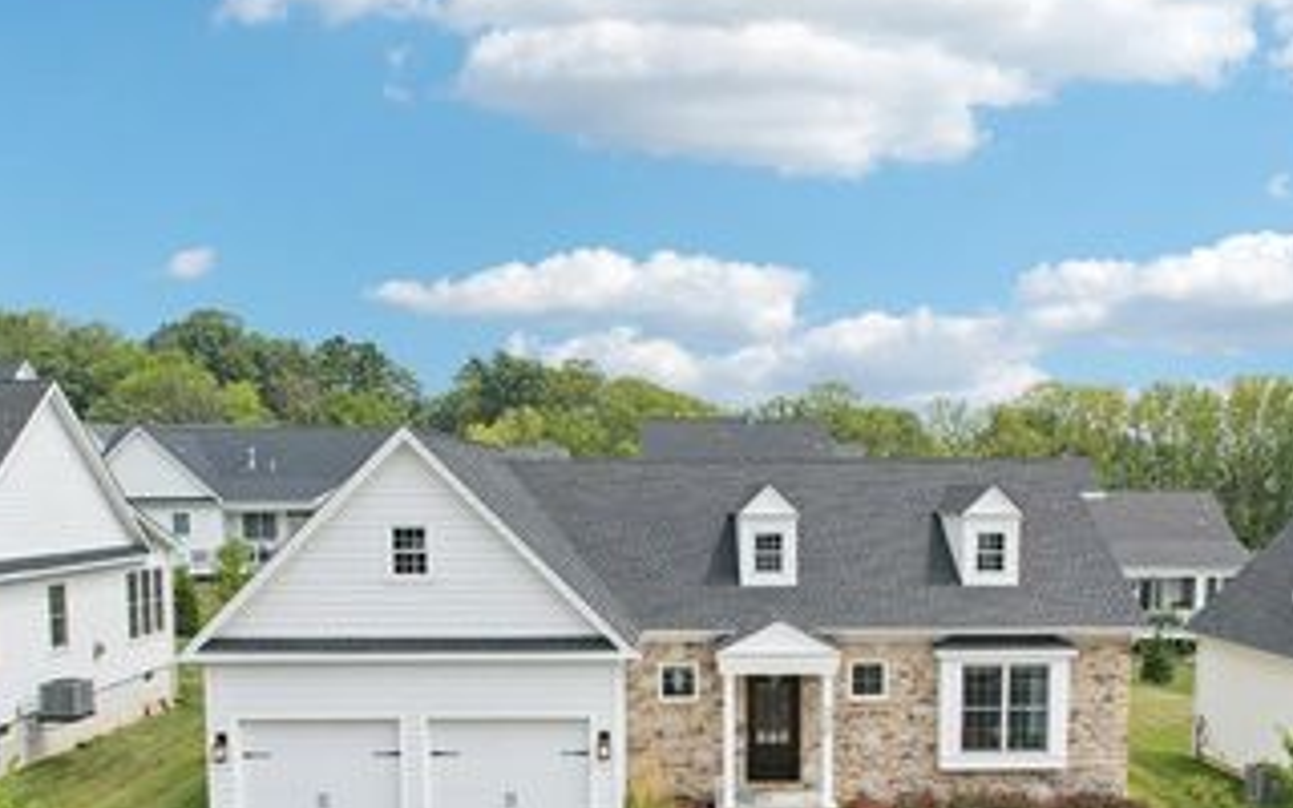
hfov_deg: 55.2
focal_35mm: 35
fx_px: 1233
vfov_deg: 35.4
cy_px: 612
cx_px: 715
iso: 120
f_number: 2.8
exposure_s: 1/3000
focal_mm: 8.38
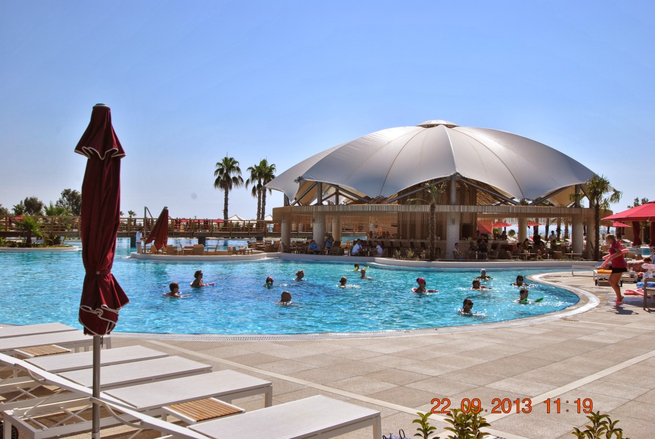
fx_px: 656
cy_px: 220
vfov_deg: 37.0
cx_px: 328
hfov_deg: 53.1
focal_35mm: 36
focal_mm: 24
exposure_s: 1/400
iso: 100
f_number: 10
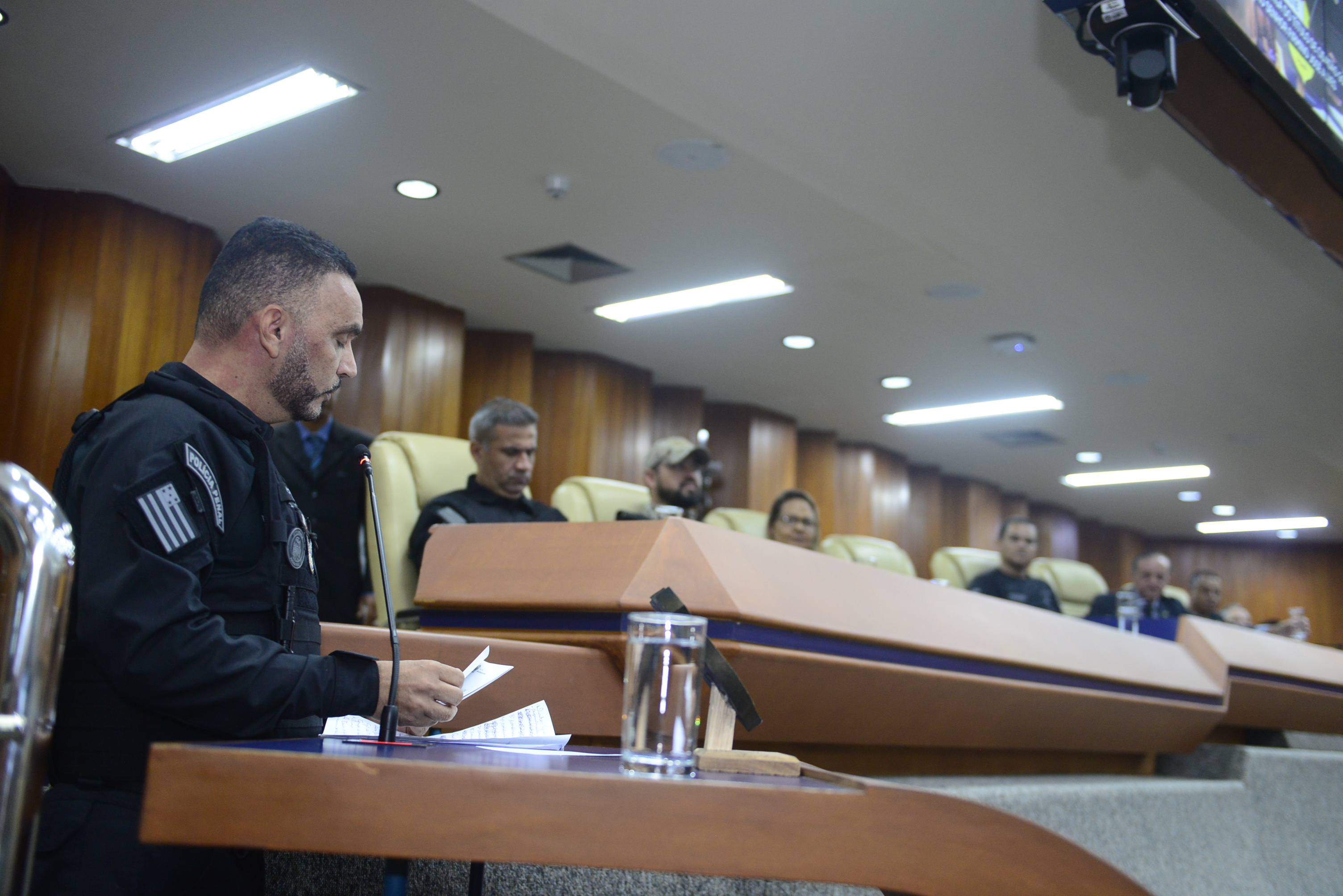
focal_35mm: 38
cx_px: 672
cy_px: 448
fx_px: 1418
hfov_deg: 50.7
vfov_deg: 35.1
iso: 2000
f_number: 3.5
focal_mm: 38
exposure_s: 1/125
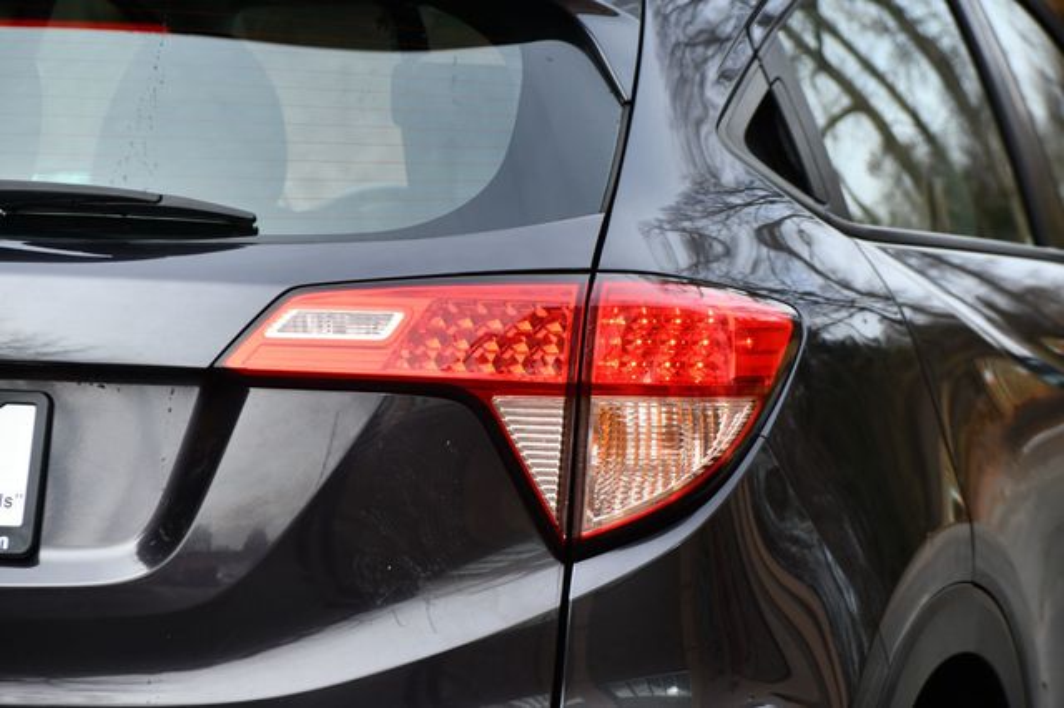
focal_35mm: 174
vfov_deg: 7.9
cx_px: 532
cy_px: 354
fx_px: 5140
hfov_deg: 11.8
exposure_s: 1/250
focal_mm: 116
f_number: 5.6
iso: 250
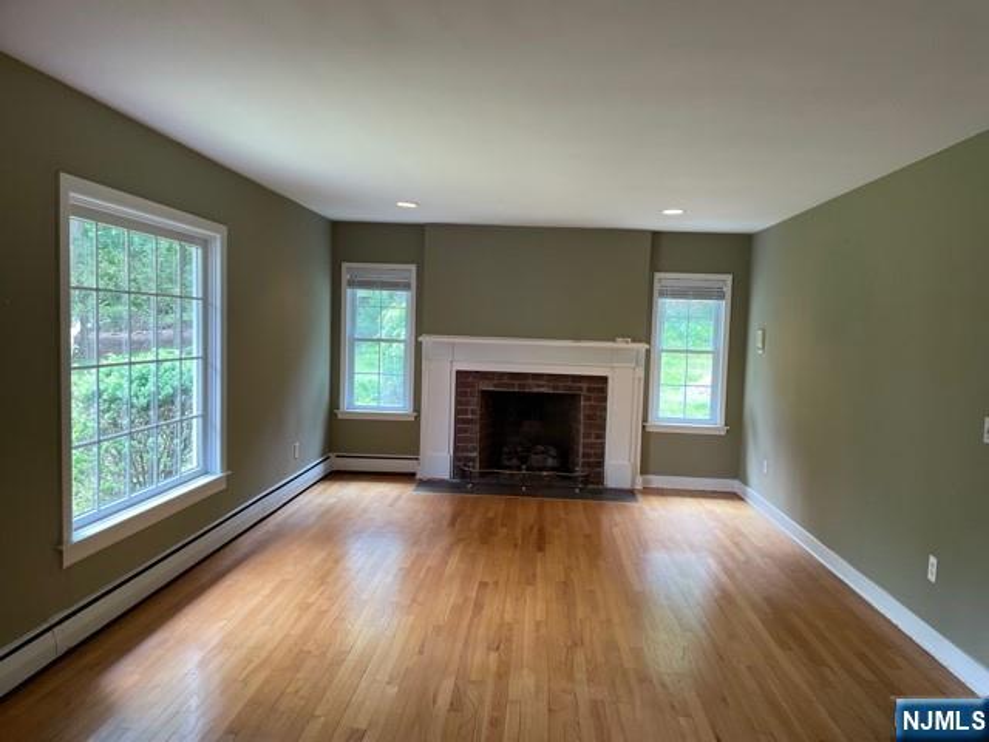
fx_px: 743
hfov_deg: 67.3
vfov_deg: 53.1
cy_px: 371
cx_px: 494
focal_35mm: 26
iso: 125
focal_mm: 4.2
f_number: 1.6
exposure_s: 1/120
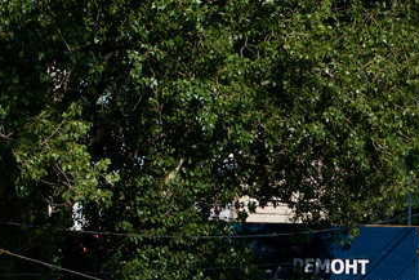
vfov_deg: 4.9
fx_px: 3225
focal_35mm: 277
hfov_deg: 7.3
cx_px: 588
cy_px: 434
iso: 200
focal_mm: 50
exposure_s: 1/800
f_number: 6.3
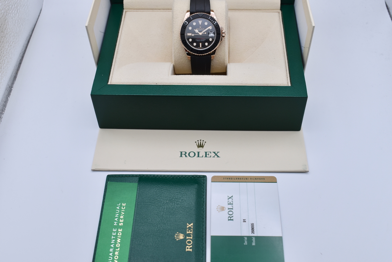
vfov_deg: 30.9
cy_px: 131
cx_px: 196
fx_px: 474
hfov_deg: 45.0
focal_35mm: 44
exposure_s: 1/125
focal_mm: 29
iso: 400
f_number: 7.1
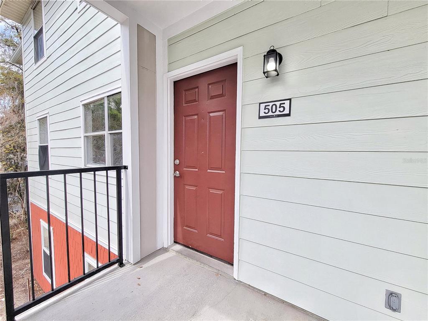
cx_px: 214
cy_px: 160
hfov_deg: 106.2
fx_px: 161
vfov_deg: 89.9
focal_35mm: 13
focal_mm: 2.2
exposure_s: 1/503
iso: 50
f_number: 2.2
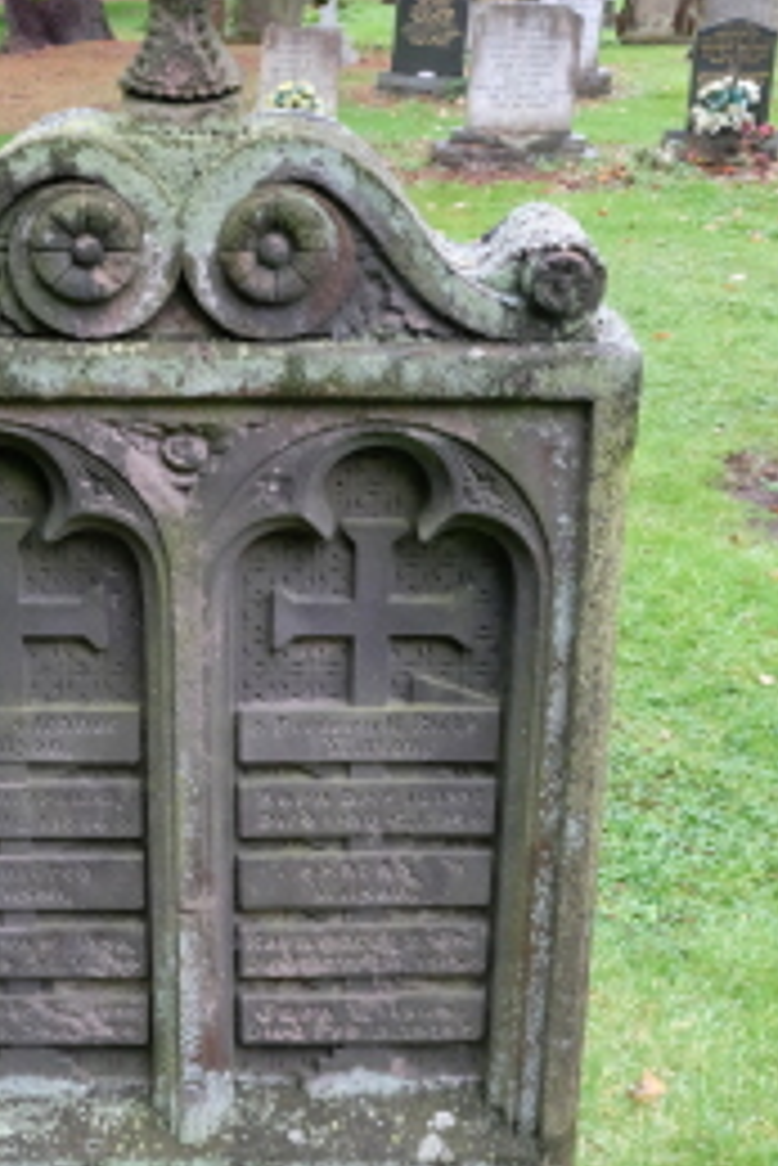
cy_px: 657
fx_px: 1748
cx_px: 236
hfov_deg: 24.9
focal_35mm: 54
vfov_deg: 36.8
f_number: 16
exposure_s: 1/50
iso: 3200
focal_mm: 23
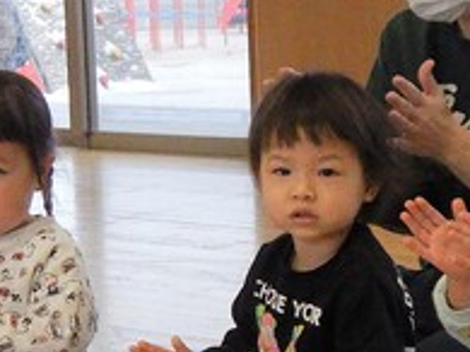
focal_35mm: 123
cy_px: 231
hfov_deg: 16.0
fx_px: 1669
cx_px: 335
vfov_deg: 12.0
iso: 125
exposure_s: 1/50
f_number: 2.8
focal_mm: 4.3
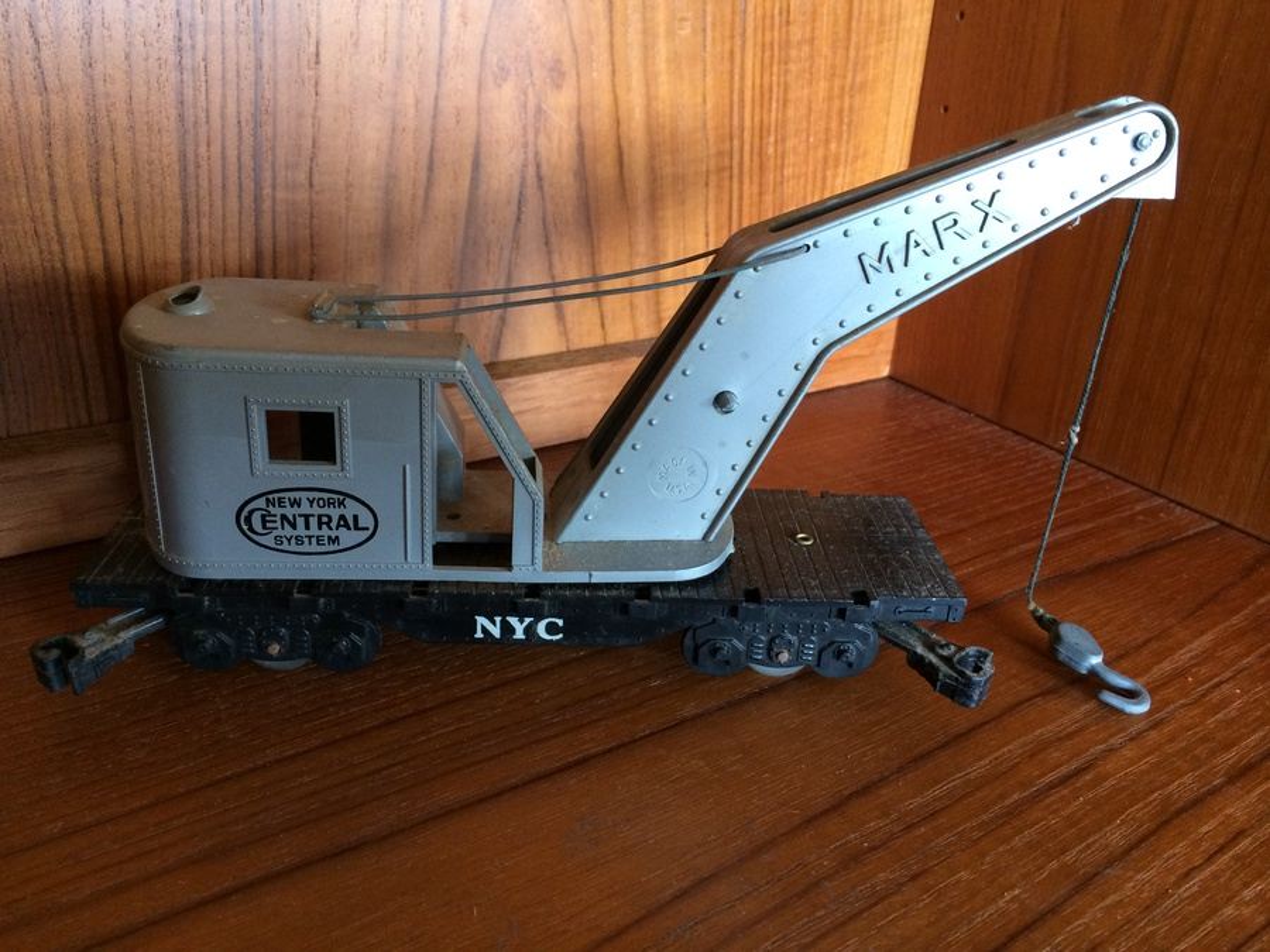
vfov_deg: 46.8
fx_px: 1101
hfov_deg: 60.0
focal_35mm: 30
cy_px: 476
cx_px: 635
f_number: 2.2
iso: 200
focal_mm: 4.12
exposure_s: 1/30
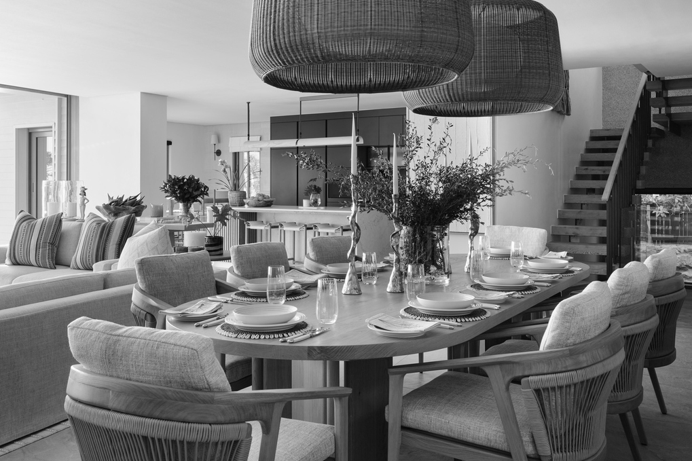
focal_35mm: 35
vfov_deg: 37.8
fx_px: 673
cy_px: 230
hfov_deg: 54.4
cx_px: 346
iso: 64
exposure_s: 1/5
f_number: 13
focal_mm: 35
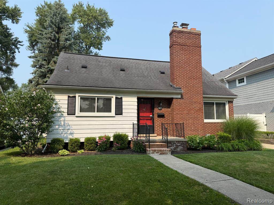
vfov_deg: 56.8
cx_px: 137
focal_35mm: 24
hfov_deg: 71.6
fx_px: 190
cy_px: 102
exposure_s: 1/3425
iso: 80
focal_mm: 6.76
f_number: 1.78
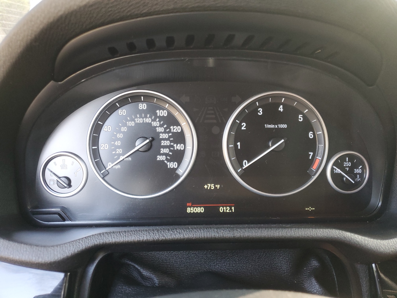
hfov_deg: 67.3
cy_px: 149
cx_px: 198
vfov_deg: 53.1
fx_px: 298
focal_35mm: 26
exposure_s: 1/60.2
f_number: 1.5
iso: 123
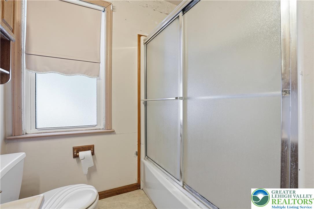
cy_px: 104
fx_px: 139
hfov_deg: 96.8
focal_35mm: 16
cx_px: 157
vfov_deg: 73.7
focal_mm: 16
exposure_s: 1/640
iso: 800
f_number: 8
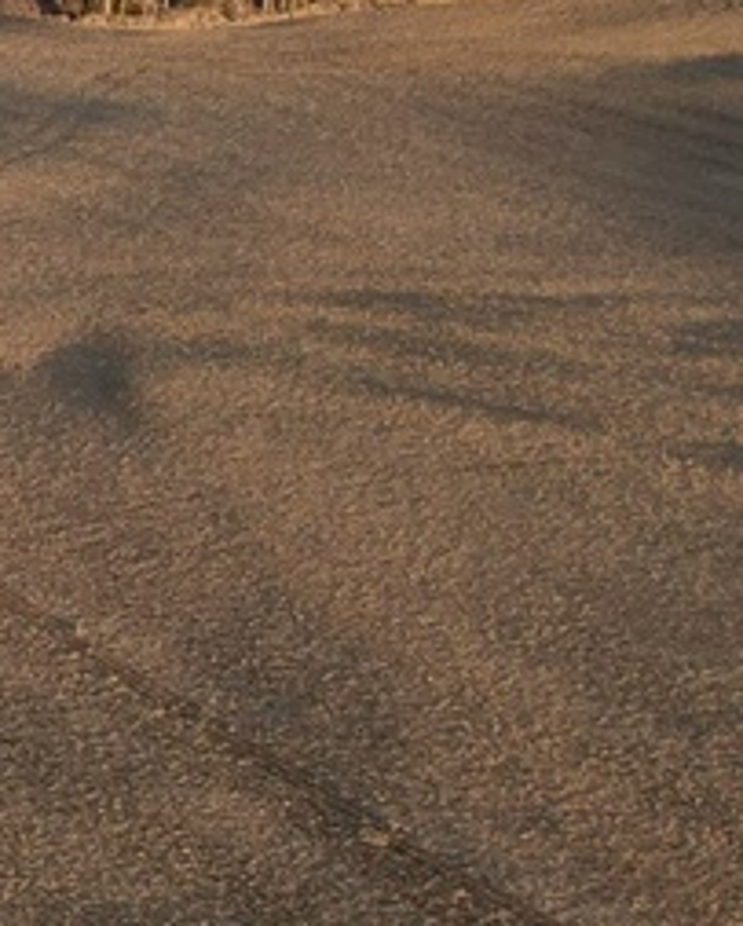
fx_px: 3622
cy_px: 66
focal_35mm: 132
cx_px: -1585
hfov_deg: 9.1
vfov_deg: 14.4
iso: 100
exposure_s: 1/100
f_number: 2.8
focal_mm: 8.38
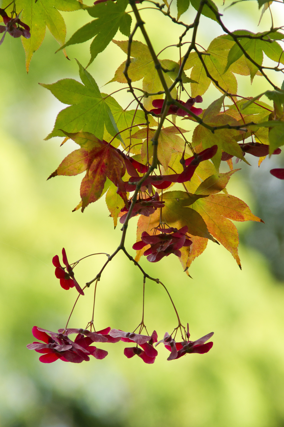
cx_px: 142
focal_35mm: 315
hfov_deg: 4.4
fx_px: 3732
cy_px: 214
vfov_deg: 6.5
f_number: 7.1
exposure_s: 1/60
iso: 400
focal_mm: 210
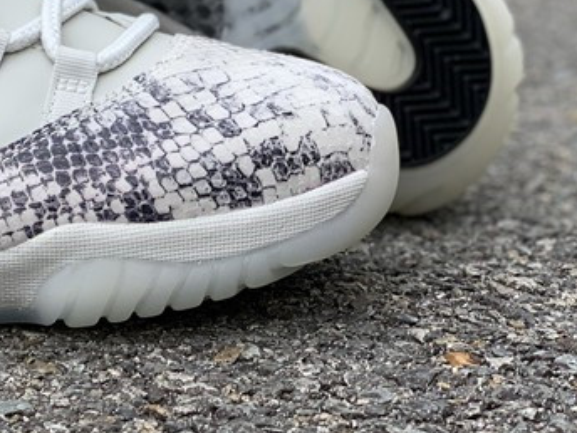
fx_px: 2267
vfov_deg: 10.8
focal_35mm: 136
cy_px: -18
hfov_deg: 14.1
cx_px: -79
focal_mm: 6
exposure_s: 1/277
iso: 16
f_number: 2.4
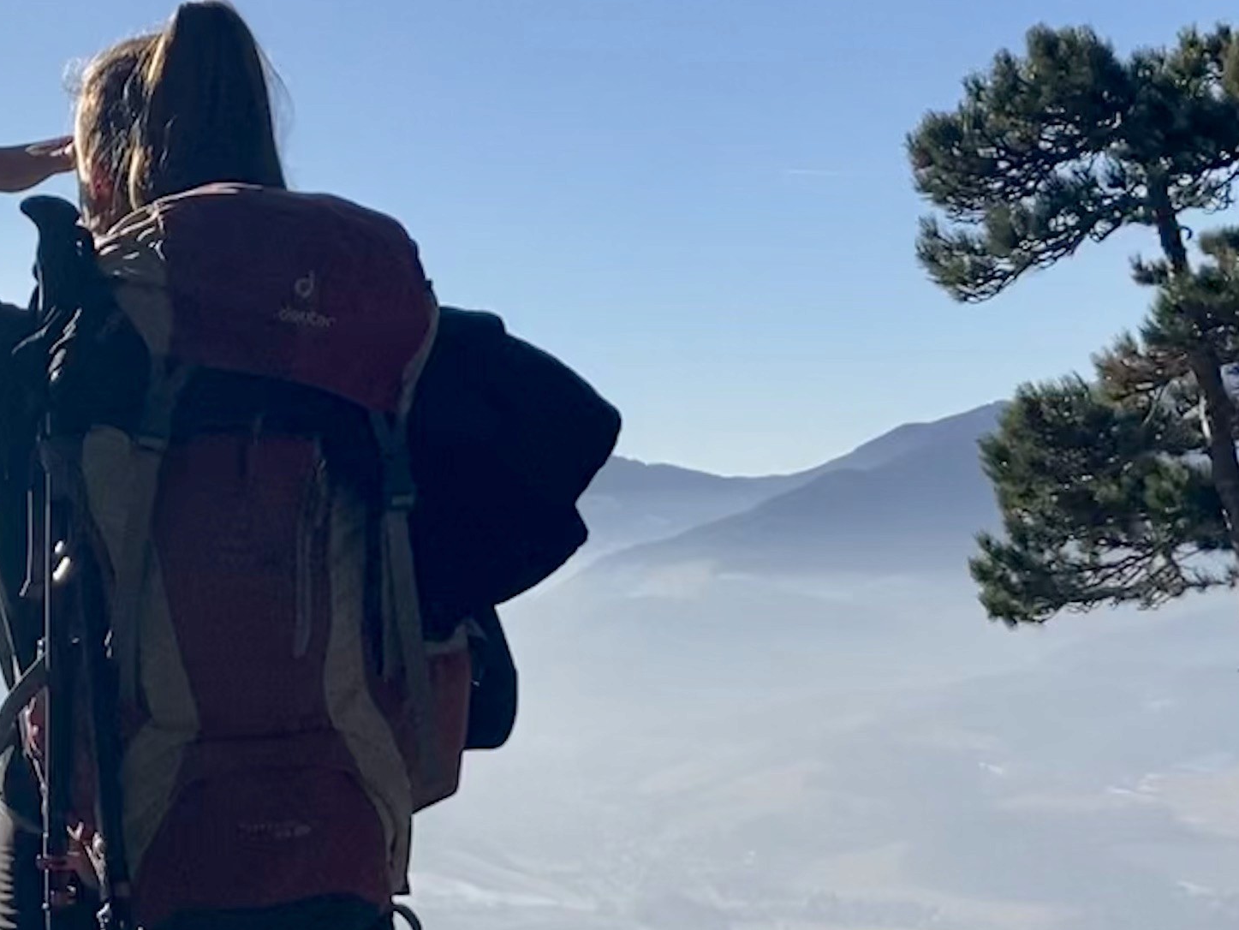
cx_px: -51
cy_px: 603
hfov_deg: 23.7
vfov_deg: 18.9
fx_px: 2793
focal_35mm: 78
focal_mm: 3.99
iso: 25
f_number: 1.8
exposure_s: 1/4000
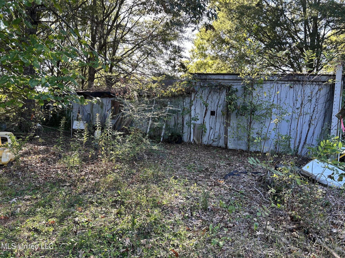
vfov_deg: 53.1
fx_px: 259
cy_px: 129
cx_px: 172
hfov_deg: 67.3
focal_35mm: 26
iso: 50
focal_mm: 5.7
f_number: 1.5
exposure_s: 1/181
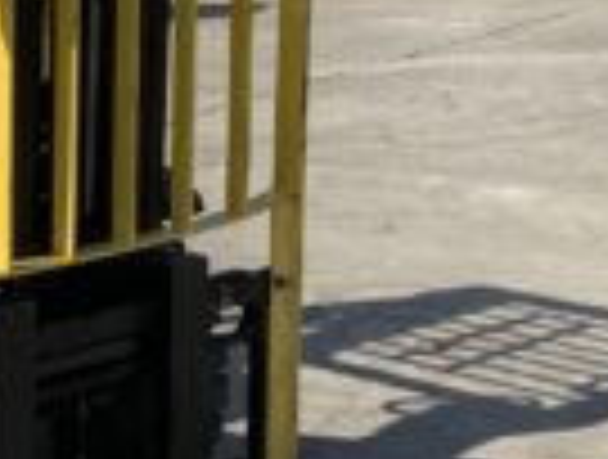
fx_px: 2413
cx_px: 162
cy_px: 50
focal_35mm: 137
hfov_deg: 14.3
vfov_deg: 10.8
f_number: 1.8
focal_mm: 3
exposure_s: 1/2538
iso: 16
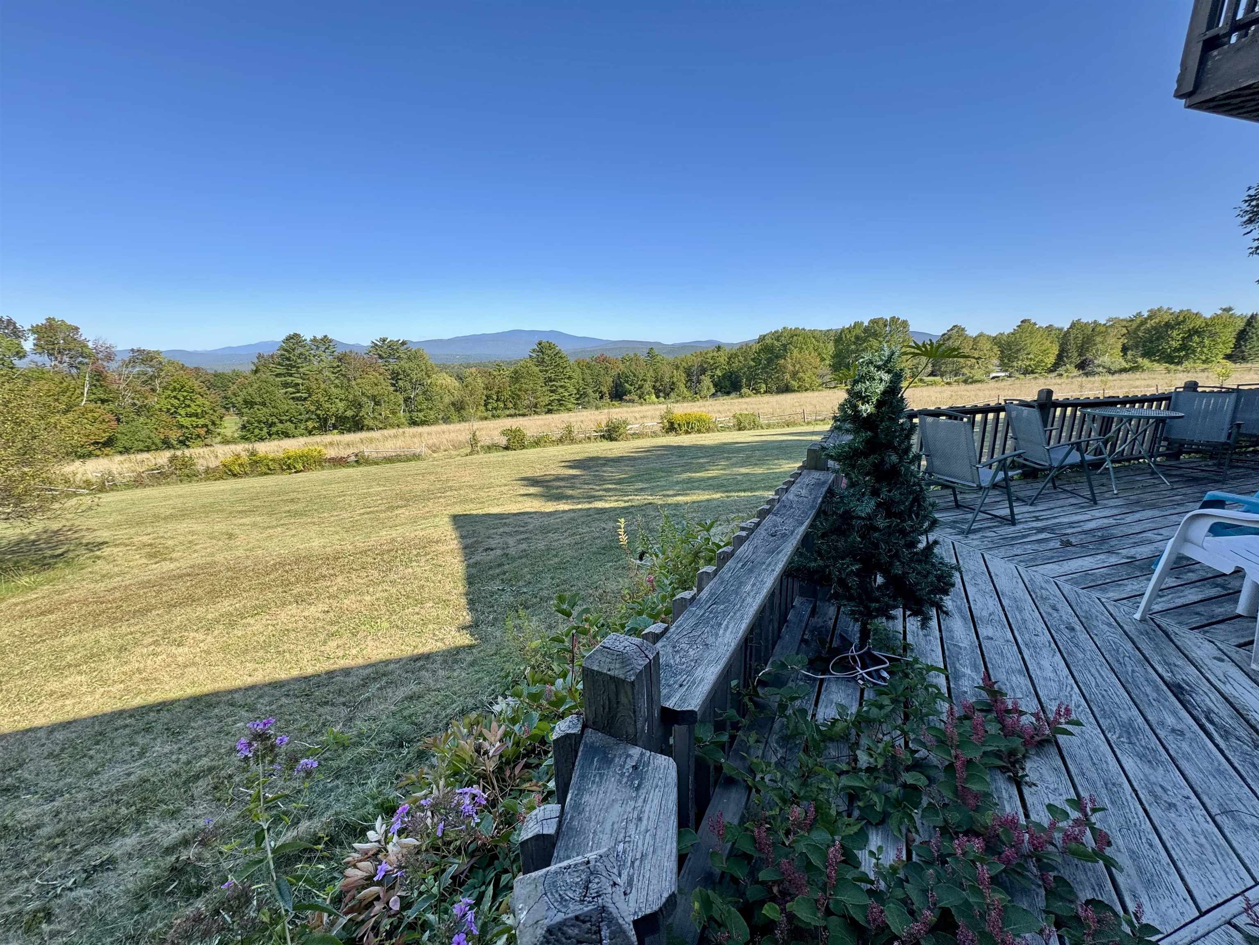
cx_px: 630
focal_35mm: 14
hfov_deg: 102.1
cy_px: 472
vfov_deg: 85.7
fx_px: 509
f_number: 2.2
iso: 40
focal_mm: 2.22
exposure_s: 1/252
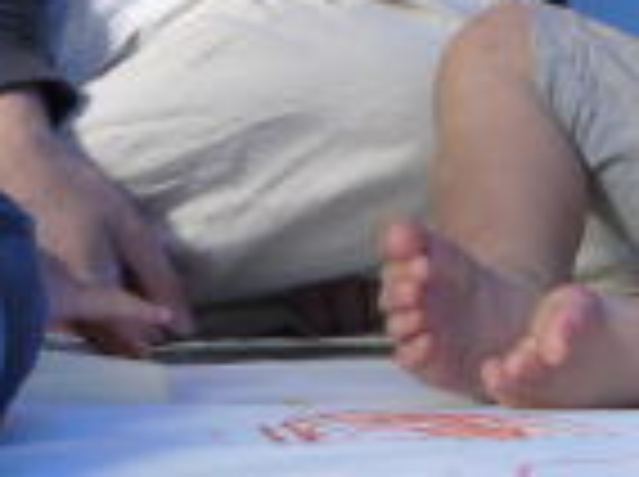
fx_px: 3280
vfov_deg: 8.3
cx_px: 626
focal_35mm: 178
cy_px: 14
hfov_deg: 11.0
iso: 400
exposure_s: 1/30
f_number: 4.3
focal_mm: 21
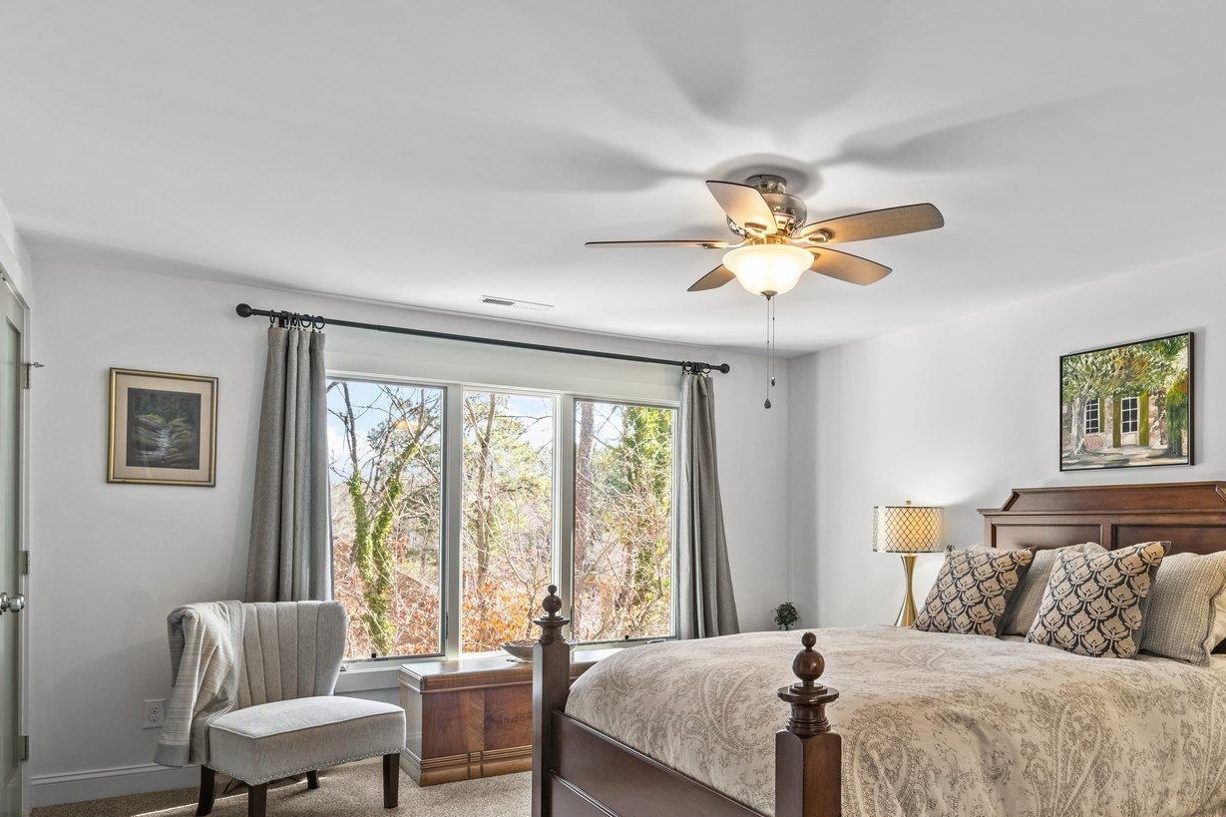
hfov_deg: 70.1
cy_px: 538
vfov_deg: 50.4
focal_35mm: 25
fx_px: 851
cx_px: 786
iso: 400
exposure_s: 1/5
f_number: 6.3
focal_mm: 15
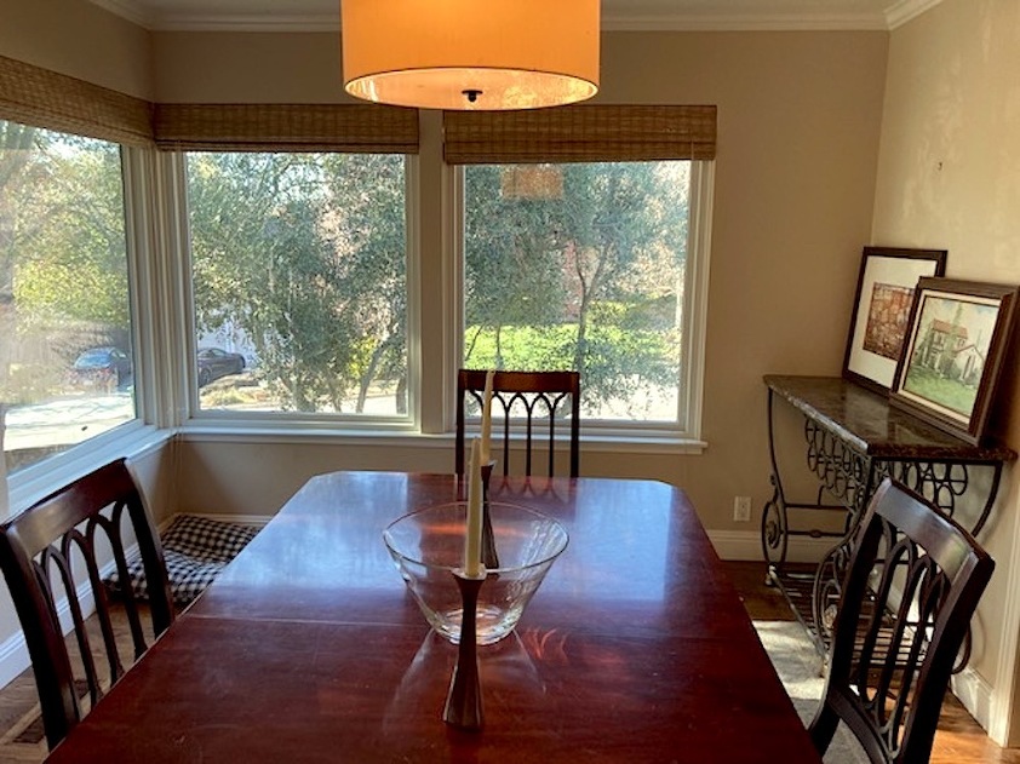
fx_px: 825
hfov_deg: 63.5
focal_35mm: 28
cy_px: 382
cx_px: 510
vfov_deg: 49.7
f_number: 1.8
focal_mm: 3.99
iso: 80
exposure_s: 1/120
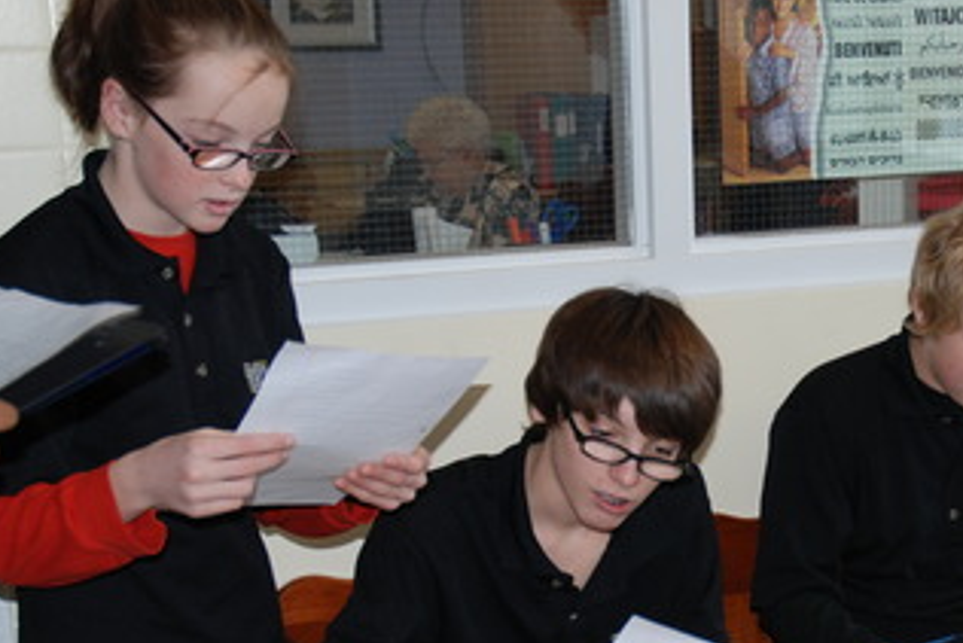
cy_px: 524
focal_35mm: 76
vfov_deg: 17.8
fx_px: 2034
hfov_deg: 26.0
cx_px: 805
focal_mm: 25
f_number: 3.8
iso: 200
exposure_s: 1/60
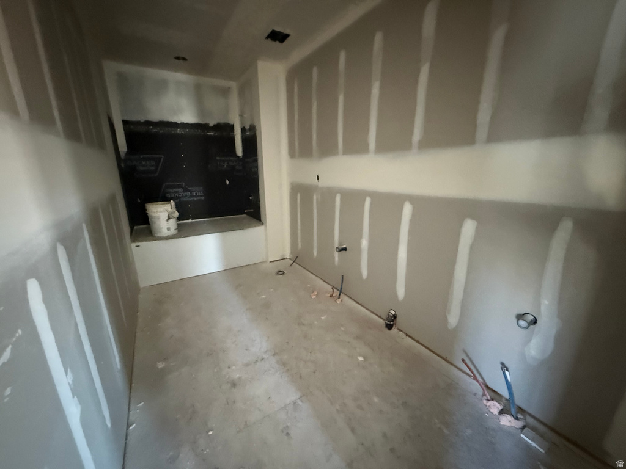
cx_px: 313
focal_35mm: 14
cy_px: 234
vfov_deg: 85.7
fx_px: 253
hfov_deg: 102.1
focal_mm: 2.22
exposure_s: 1/37
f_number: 2.2
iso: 1600
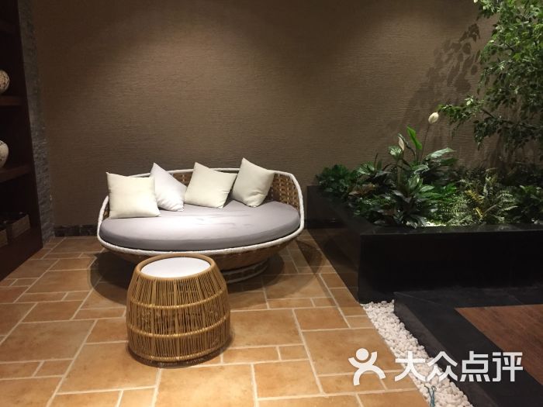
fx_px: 455
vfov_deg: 48.2
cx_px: 272
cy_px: 204
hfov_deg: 61.7
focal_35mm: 29
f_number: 2.2
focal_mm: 4.15
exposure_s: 1/33
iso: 320
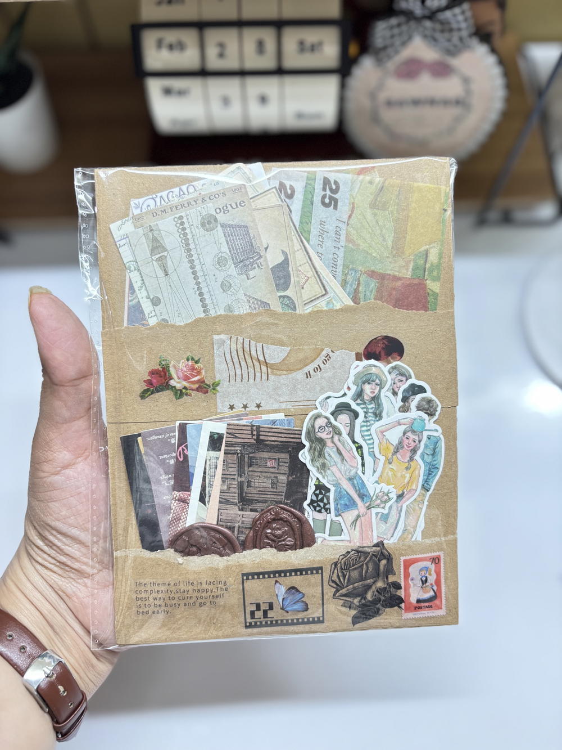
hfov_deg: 53.1
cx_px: 281
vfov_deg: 67.3
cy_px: 375
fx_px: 563
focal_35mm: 26
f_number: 1.6
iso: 250
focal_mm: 5.96
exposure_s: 1/50
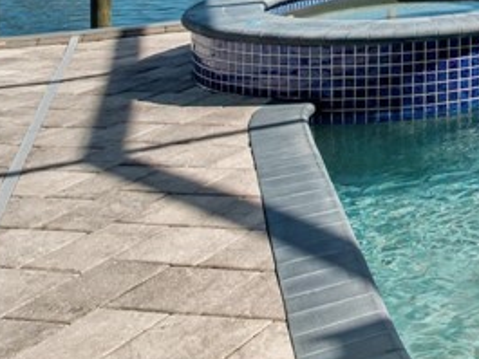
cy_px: -135
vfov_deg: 23.2
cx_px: 786
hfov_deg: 24.1
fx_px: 748
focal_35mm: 54
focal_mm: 7
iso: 200
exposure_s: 1/250
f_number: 7.1
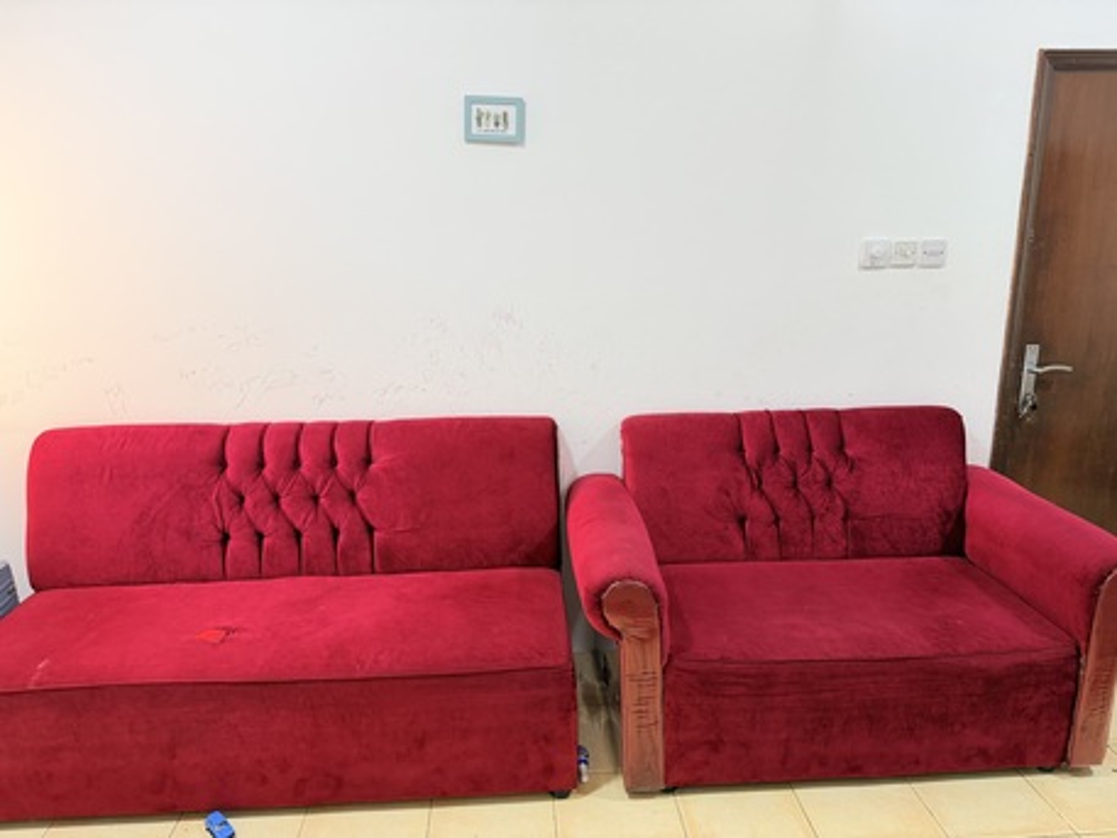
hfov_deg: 71.6
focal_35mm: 24
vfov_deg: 56.8
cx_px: 558
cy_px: 419
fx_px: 775
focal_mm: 6.76
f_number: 1.78
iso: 200
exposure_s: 1/50
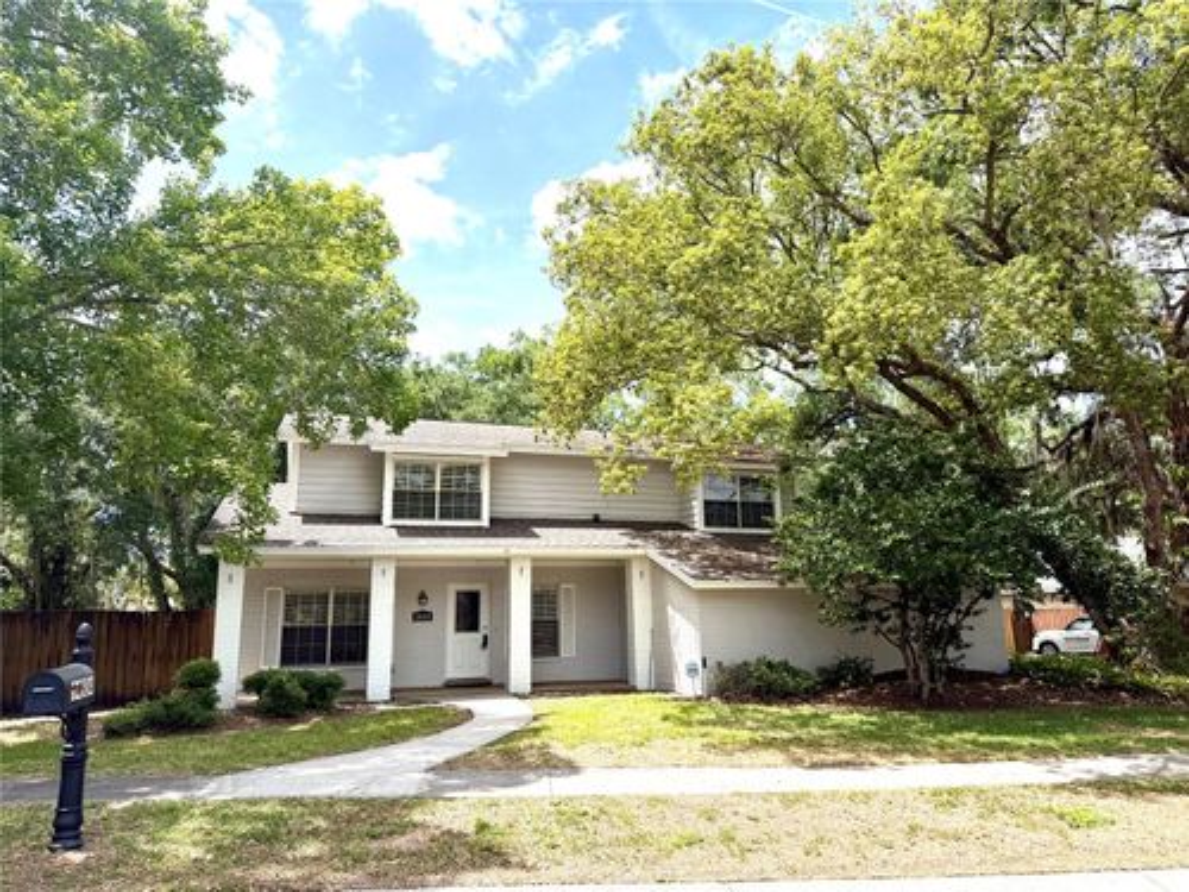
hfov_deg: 71.6
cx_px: 594
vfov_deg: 56.8
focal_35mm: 24
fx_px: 824
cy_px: 446
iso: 100
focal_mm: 6.76
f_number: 1.78
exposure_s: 1/3759
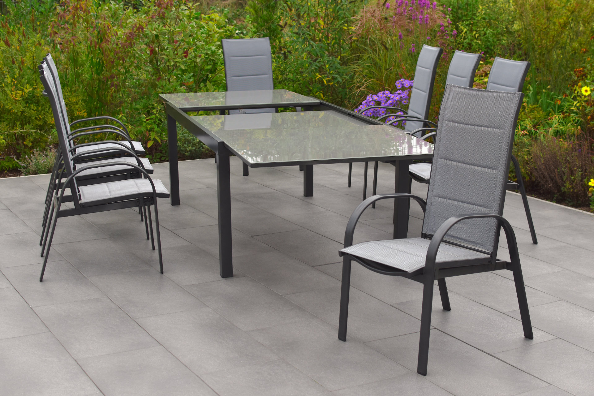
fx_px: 866
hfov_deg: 37.9
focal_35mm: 52
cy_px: 198
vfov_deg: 25.8
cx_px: 297
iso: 125
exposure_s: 1/1000
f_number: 3.2
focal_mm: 35
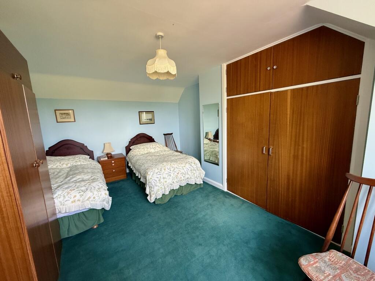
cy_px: 140
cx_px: 188
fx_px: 152
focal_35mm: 14
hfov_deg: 102.1
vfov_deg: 85.7
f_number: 2.2
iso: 250
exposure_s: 1/99
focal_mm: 2.22
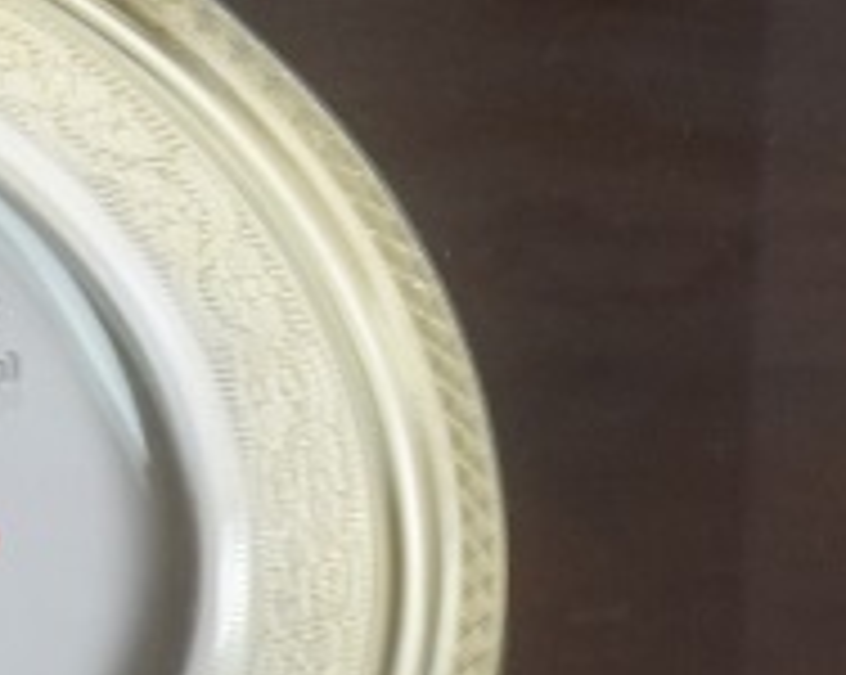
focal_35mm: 458
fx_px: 11456
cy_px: -1984
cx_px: 2304
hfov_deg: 4.1
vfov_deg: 3.2
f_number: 4.2
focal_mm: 34
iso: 320
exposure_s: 1/160
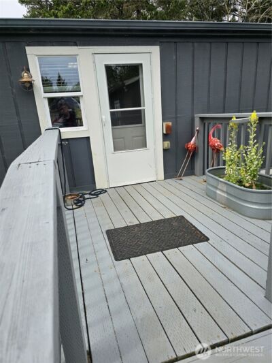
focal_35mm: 23
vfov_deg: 73.9
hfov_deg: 58.9
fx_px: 241
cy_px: 182
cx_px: 136
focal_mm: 6.3
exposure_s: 1/412
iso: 12
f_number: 1.7
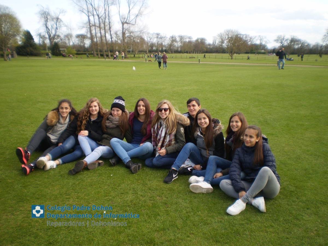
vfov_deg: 39.7
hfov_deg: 51.4
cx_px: 164
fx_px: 341
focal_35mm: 36
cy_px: 123
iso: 64
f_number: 3.1
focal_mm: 6.3
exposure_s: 1/400
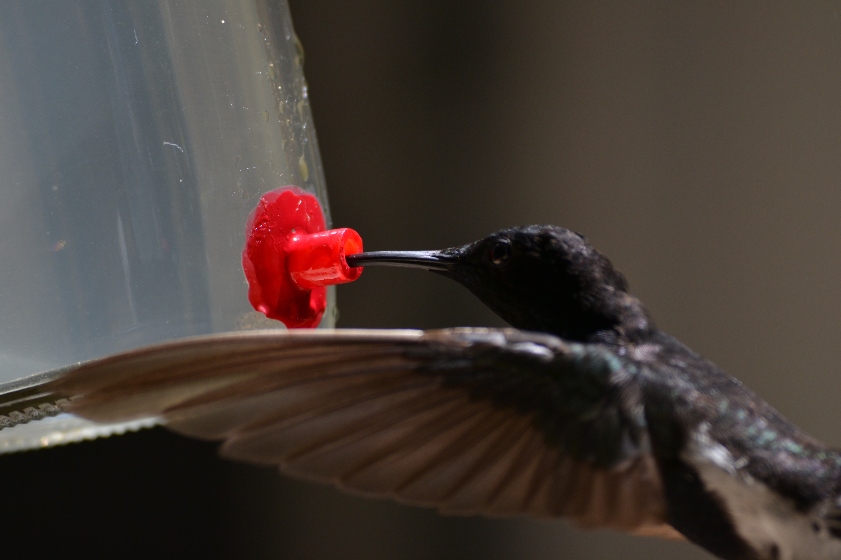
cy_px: 280
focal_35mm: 300
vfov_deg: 4.6
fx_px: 7008
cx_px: 420
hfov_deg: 6.9
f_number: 5.6
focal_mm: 200
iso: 400
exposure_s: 1/640
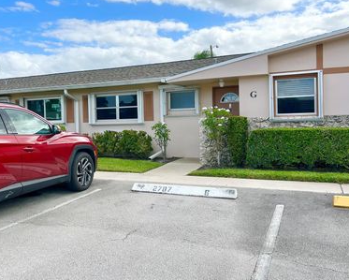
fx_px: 351
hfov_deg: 52.3
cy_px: 126
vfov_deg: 43.4
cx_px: 132
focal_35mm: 34
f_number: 1.5
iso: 50
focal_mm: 5.7
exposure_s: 1/3968
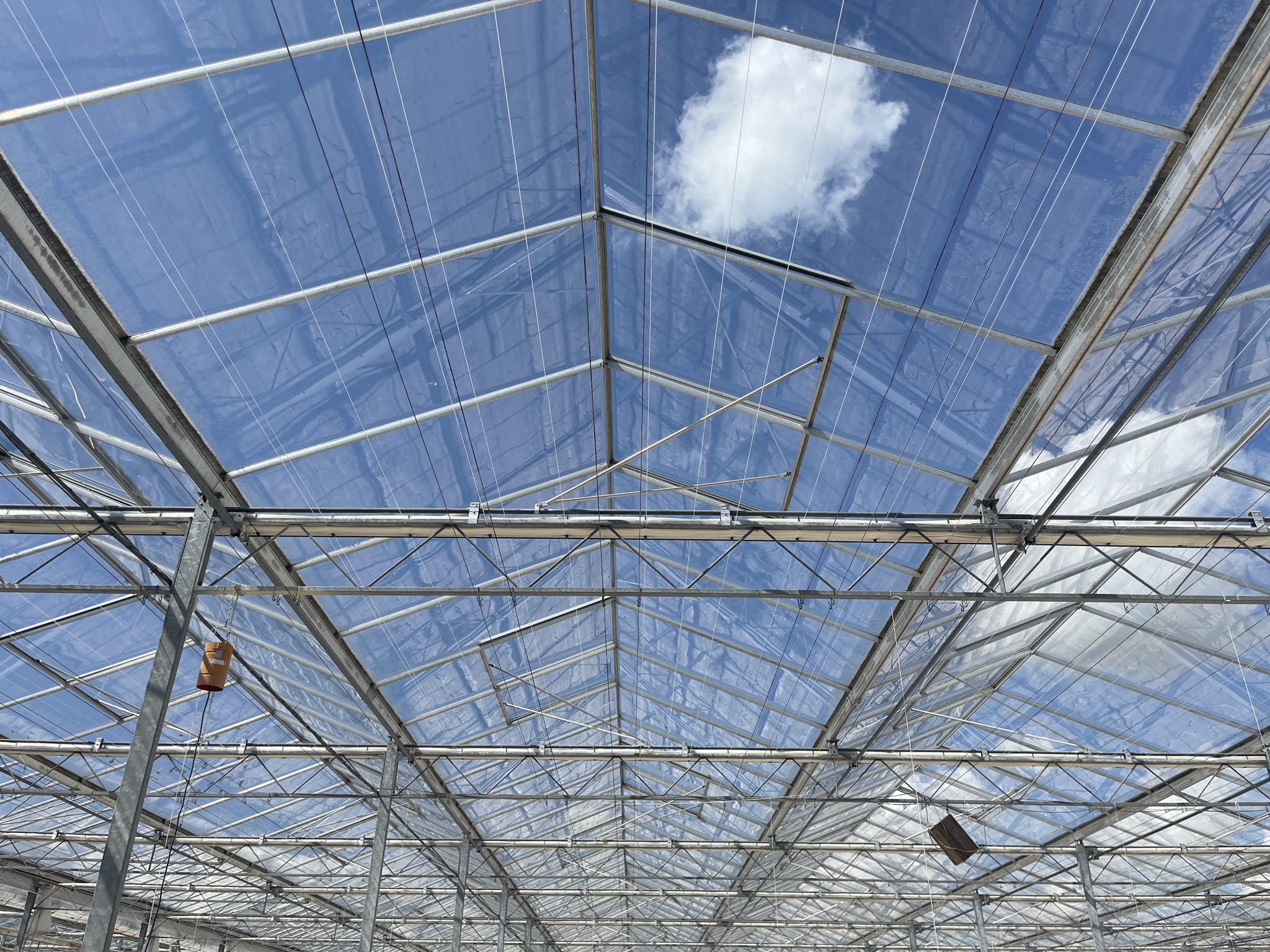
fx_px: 954
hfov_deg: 67.3
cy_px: 476
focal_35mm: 26
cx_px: 635
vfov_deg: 53.1
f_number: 1.6
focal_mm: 5.1
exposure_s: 1/5376
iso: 32
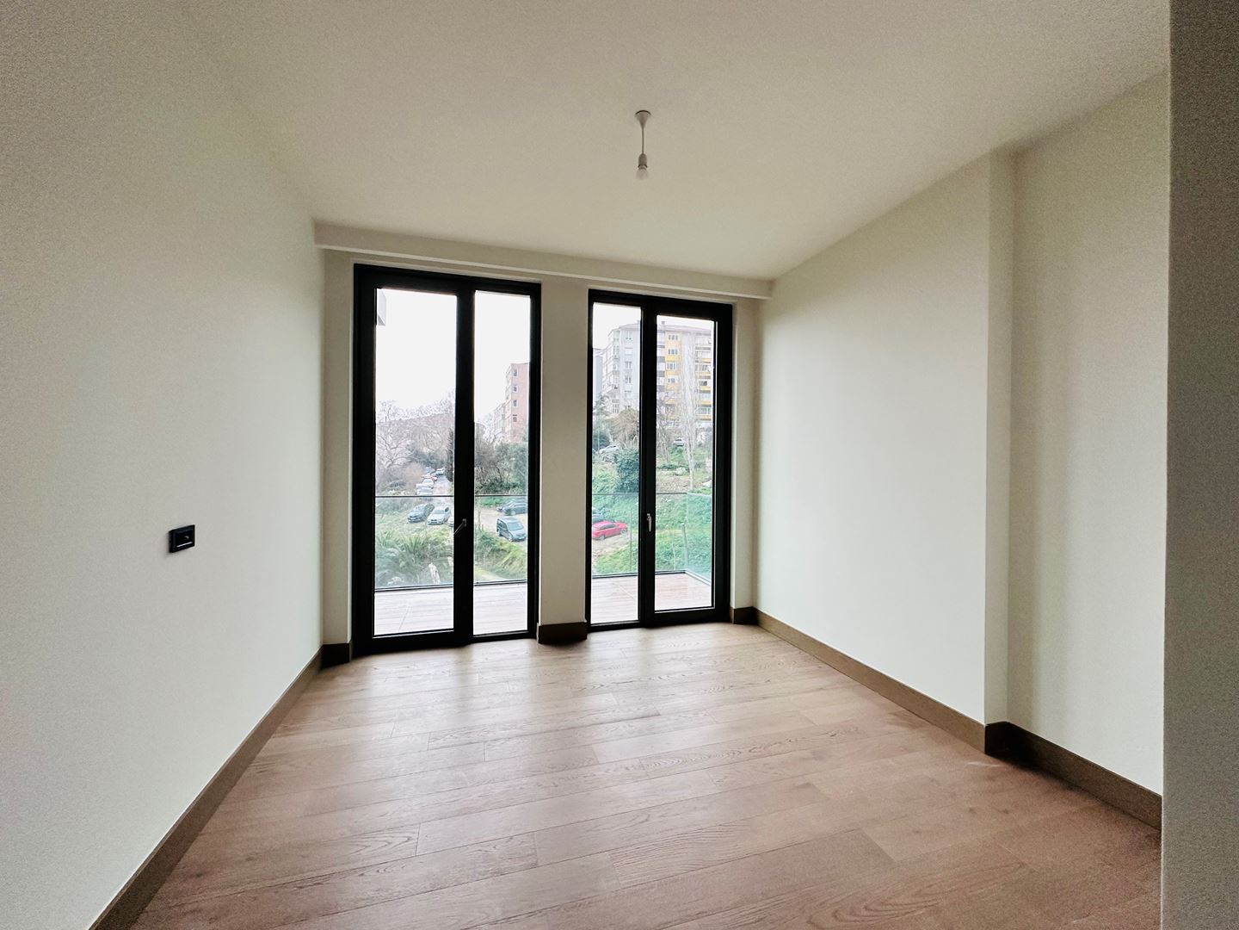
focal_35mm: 14
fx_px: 501
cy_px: 465
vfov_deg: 85.7
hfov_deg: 102.1
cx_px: 620
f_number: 2.2
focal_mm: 2.22
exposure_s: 1/99
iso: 160
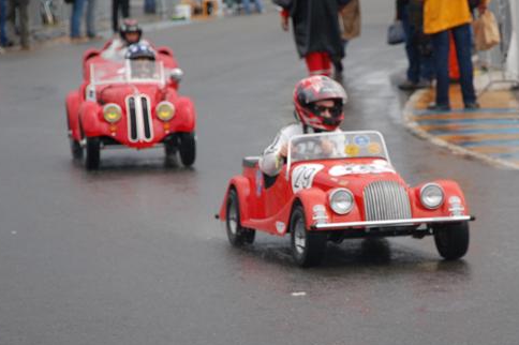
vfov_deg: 5.8
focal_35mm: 235
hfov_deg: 8.8
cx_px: 336
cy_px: 188
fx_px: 3382
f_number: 6.3
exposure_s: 1/640
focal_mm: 105
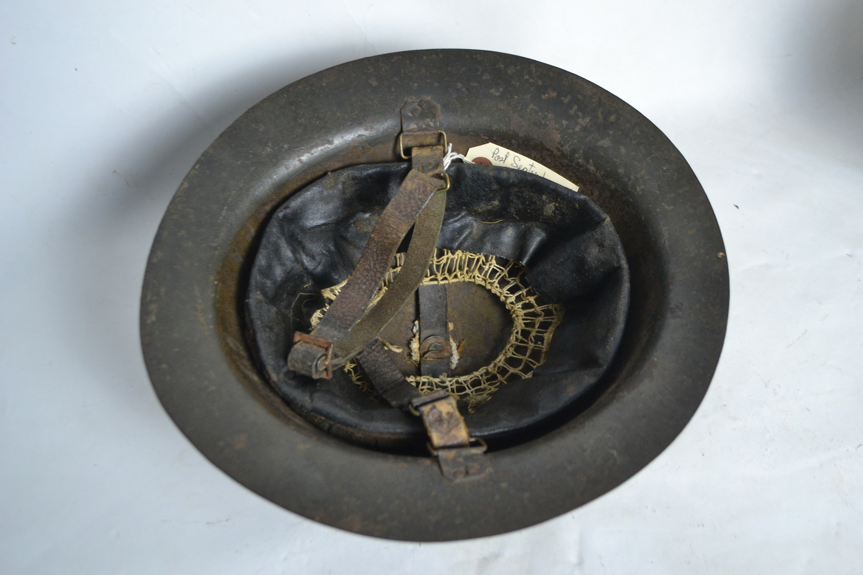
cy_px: 288
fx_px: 863
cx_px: 432
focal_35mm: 36
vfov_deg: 36.9
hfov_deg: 53.1
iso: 800
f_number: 4
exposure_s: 1/15
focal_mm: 24
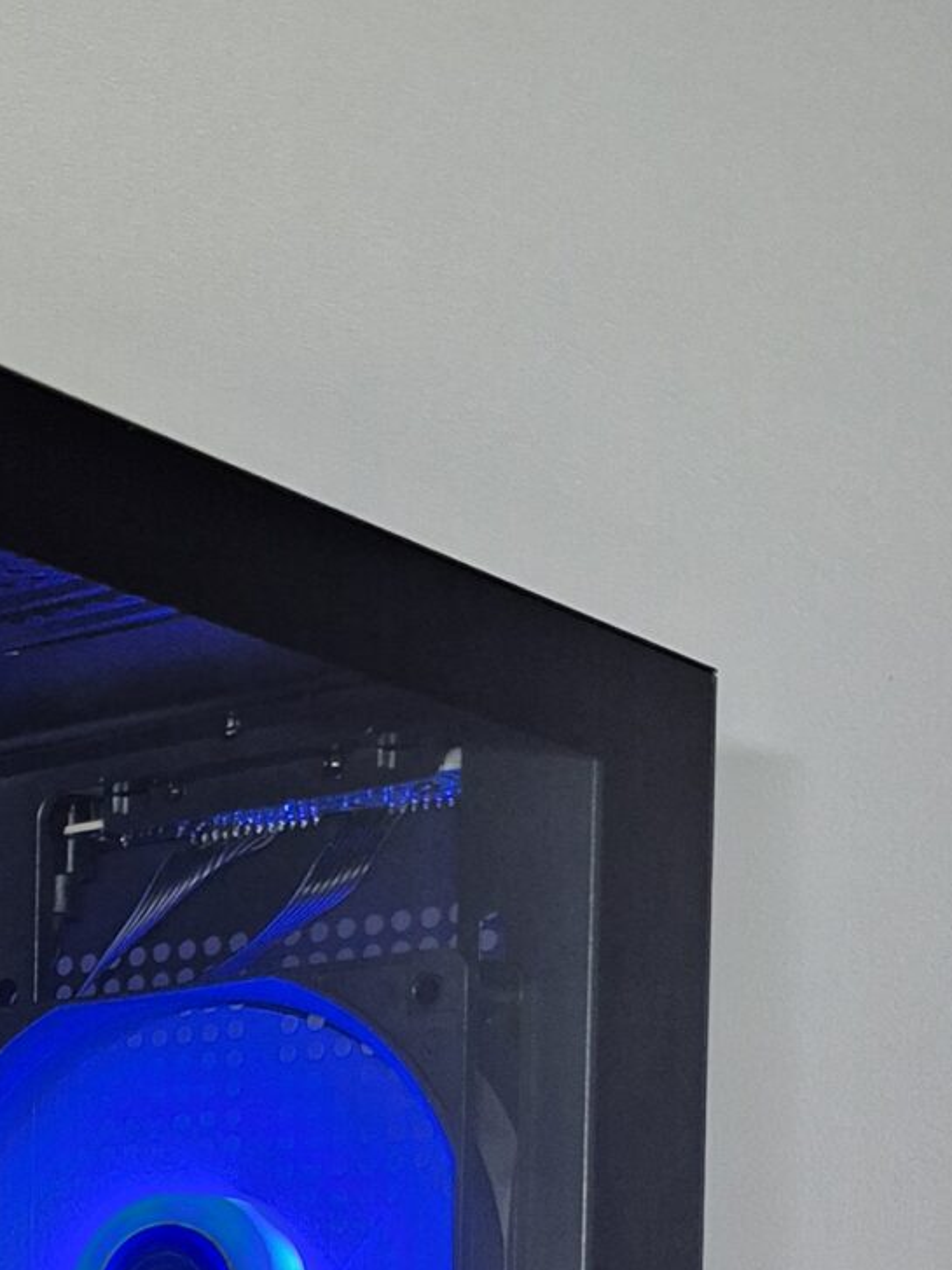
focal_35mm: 81
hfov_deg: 16.3
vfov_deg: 21.8
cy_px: 1647
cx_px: -545
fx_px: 2971
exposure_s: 1/31
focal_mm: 5.4
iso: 640
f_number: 1.8
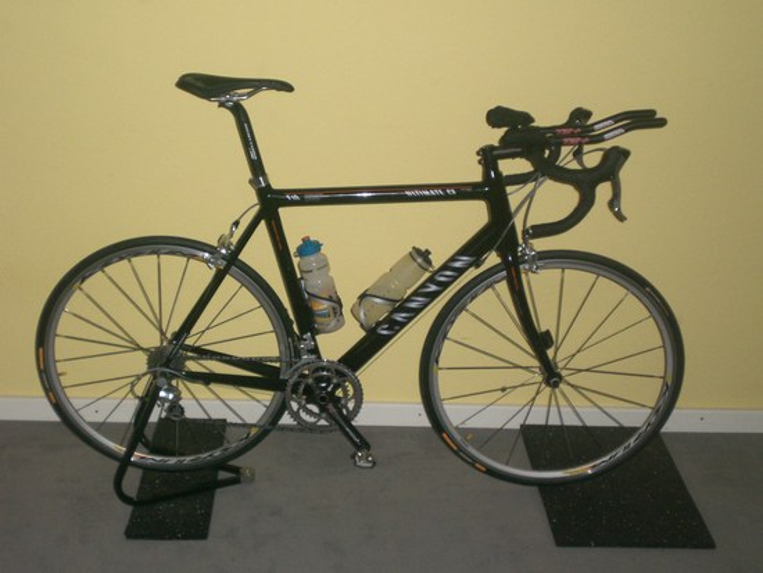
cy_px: 286
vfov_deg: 28.6
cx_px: 382
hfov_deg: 37.5
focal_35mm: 51
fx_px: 1125
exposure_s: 1/60
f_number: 3.6
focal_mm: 8.44
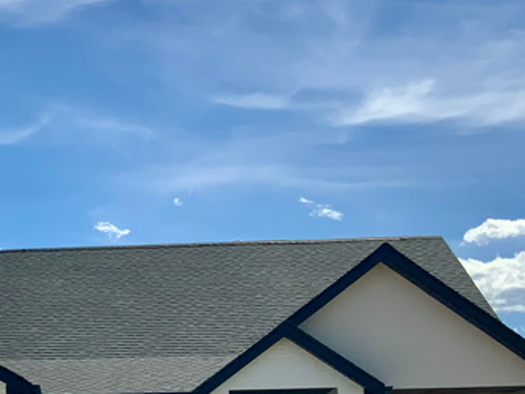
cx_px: -12
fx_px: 1335
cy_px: 480
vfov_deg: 16.1
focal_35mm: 88
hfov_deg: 21.4
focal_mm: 3
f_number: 1.8
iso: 16
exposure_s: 1/2959
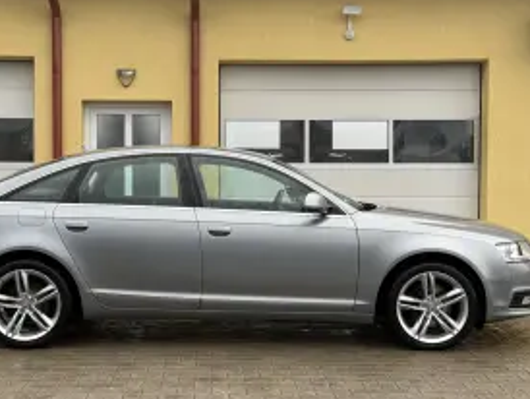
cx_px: 222
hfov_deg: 30.6
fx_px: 965
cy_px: 217
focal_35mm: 63
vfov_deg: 23.3
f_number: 1.78
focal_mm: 6.76
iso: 64
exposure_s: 1/292
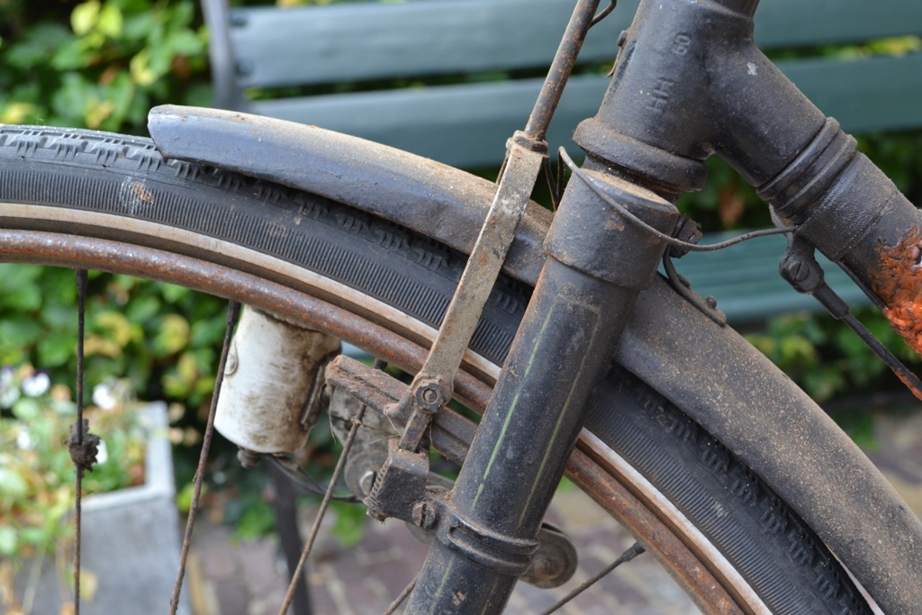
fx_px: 1345
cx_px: 461
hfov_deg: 37.8
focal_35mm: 52
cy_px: 308
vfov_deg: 25.8
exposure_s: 1/60
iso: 400
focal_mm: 35
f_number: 7.1
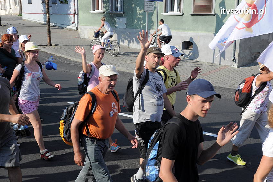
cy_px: 91
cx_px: 136
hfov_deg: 41.1
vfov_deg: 28.0
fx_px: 364
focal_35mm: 48
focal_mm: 32
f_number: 10
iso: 400
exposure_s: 1/400
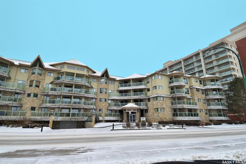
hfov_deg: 90.0
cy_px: 82
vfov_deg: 67.3
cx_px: 123
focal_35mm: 18
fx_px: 123
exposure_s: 1/320
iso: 200
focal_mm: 12
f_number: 9
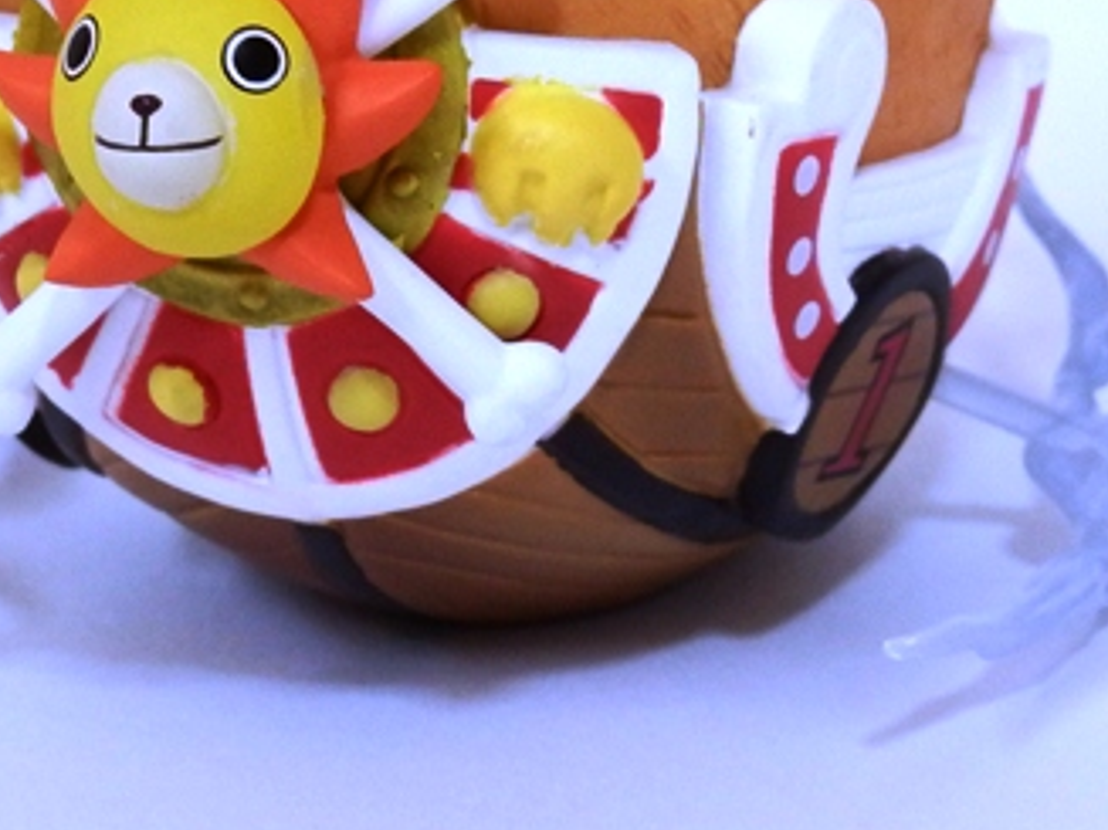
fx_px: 6079
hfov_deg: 10.4
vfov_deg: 7.8
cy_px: 58
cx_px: 413
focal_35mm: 190
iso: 400
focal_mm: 17.3
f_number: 4.9
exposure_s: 1/50
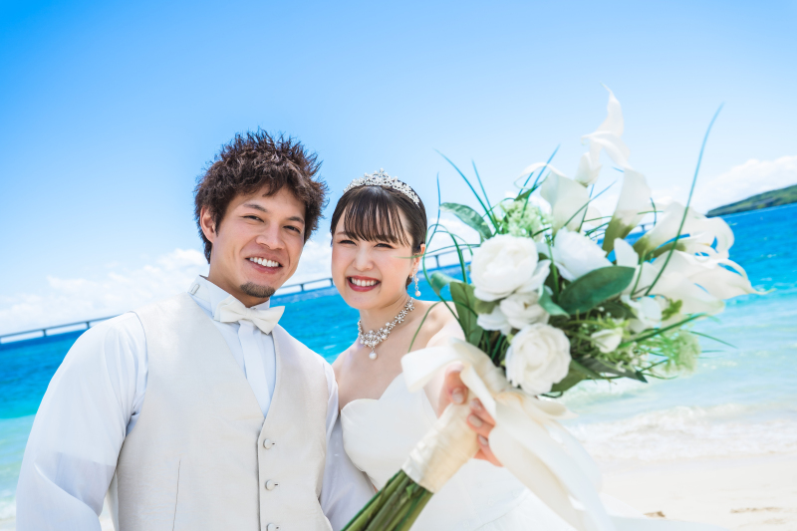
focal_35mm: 35
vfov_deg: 37.8
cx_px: 398
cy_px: 266
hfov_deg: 54.4
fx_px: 775
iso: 100
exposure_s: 1/320
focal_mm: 35
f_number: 5.6
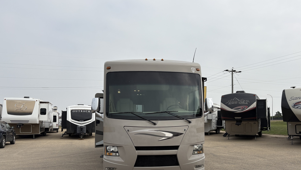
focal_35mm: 31
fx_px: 247
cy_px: 110
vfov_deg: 37.5
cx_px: 156
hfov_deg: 62.6
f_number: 1.6
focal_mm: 5.96
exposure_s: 1/4950
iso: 50
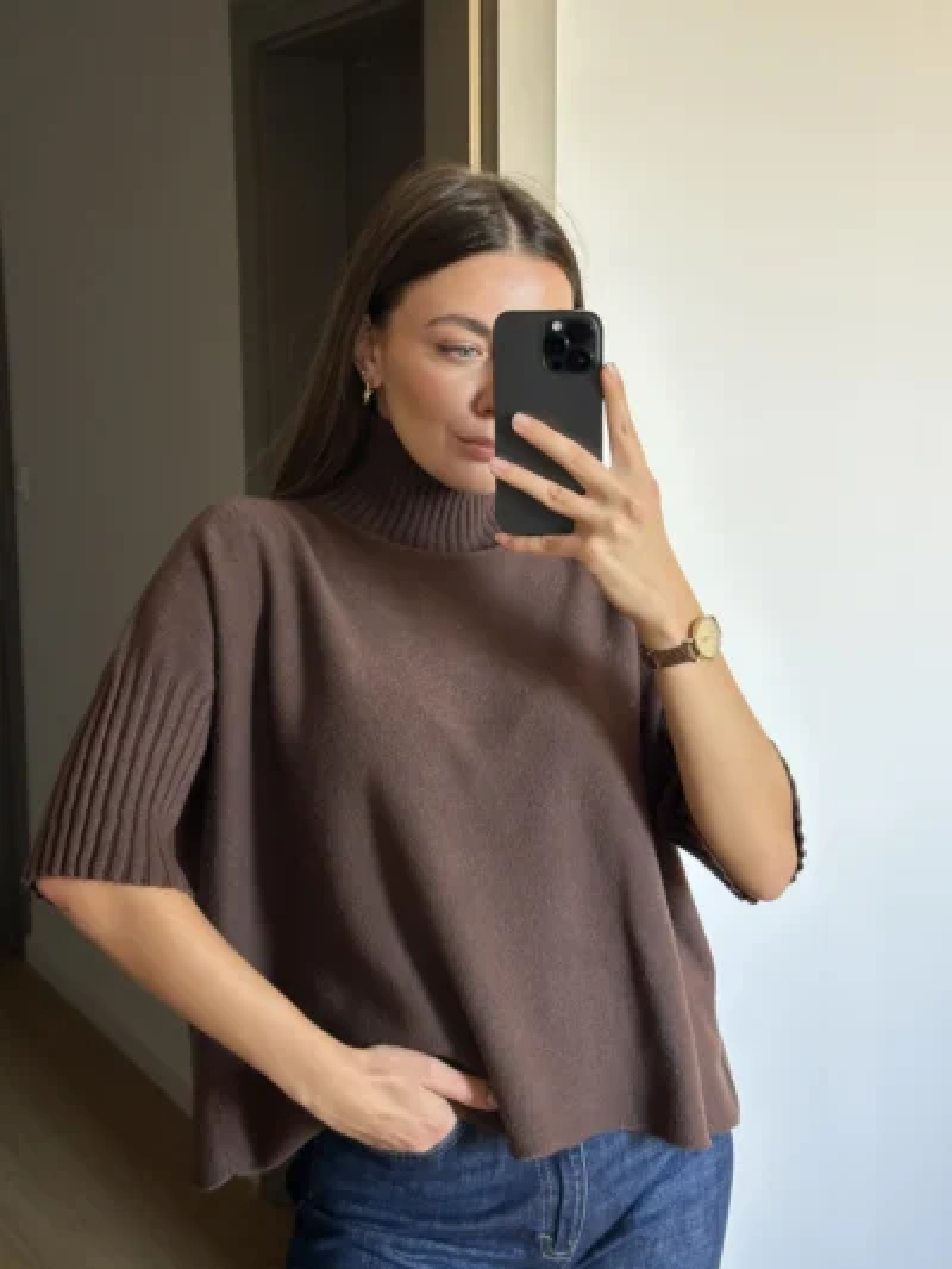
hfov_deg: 30.3
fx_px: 1759
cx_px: 476
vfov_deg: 39.6
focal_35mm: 48
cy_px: 634
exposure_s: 1/60
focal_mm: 6.86
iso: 100
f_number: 1.78
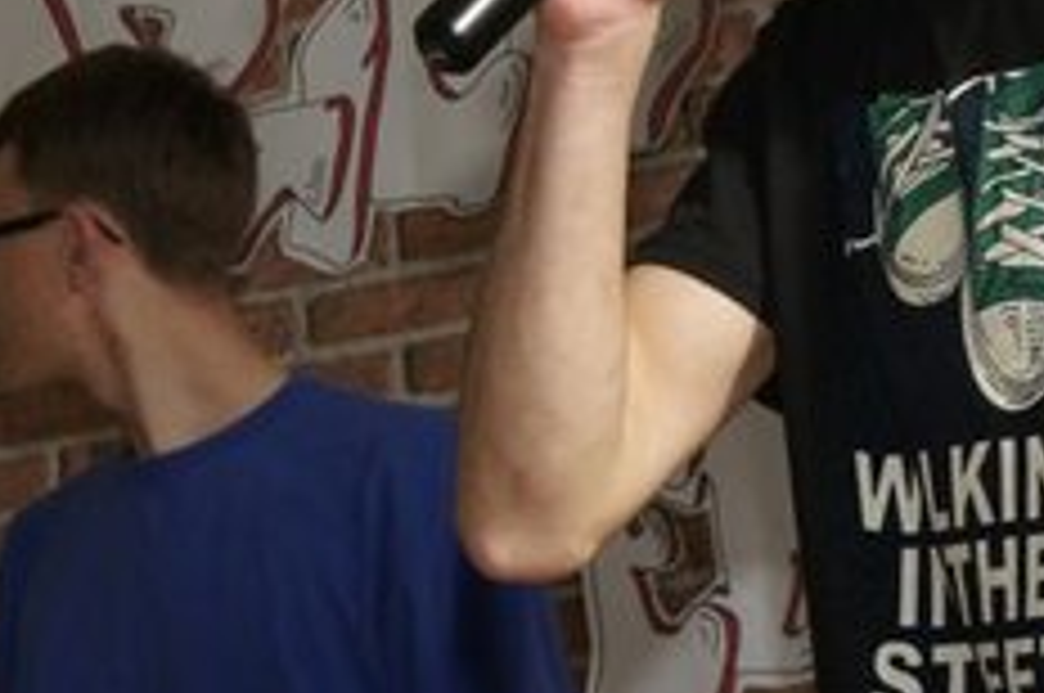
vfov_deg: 8.1
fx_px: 4865
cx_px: 914
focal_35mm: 168
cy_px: -63
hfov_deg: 12.2
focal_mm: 40
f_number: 13
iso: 400
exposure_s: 1/160
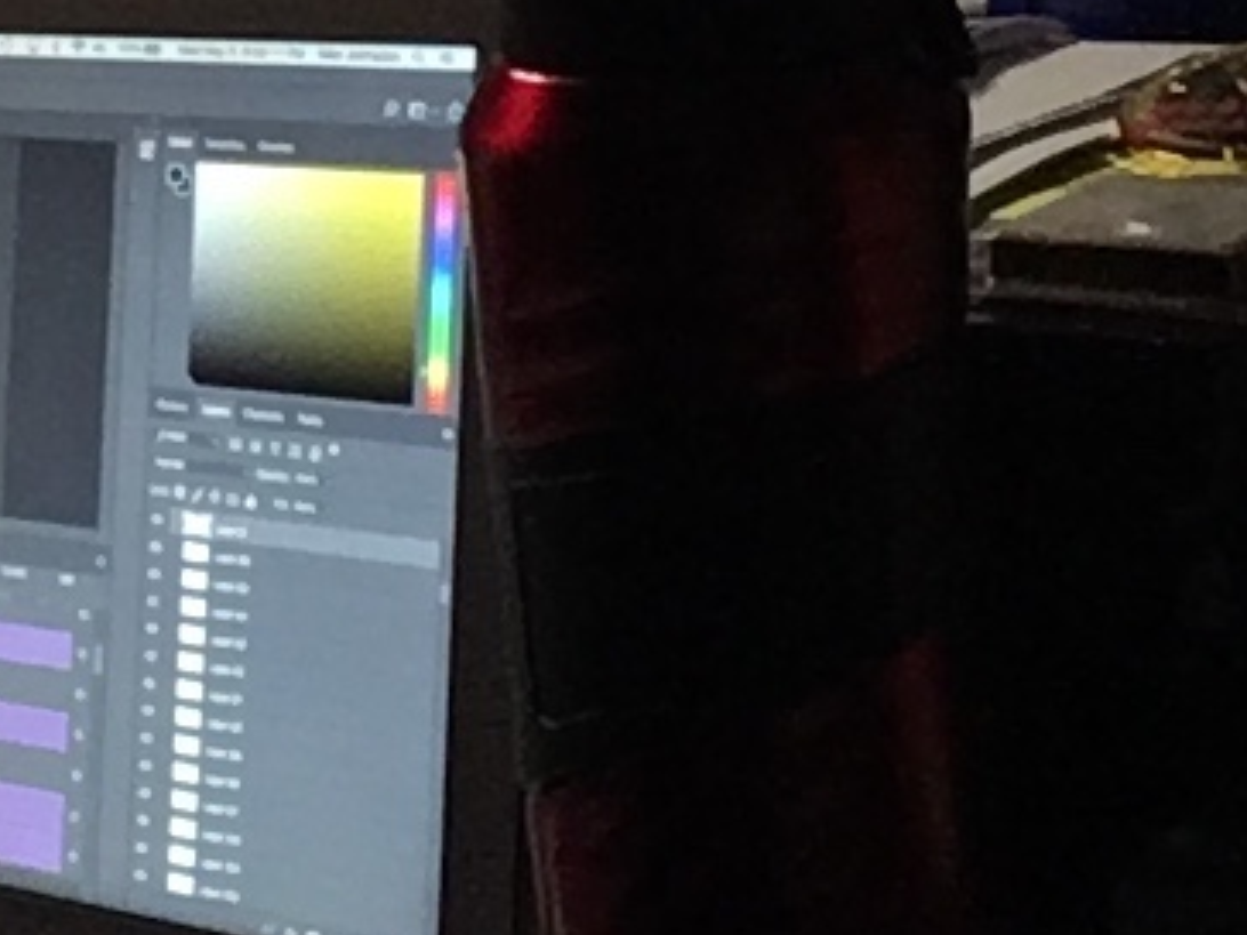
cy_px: 24
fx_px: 3927
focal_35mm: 109
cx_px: -322
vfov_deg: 13.4
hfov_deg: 17.1
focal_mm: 2.15
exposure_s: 1/30
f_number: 2.4
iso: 200
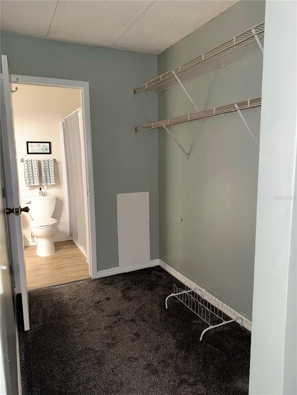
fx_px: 275
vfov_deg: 71.6
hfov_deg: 56.8
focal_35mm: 24
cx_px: 148
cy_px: 198
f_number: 1.78
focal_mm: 6.76
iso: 100
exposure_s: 1/5
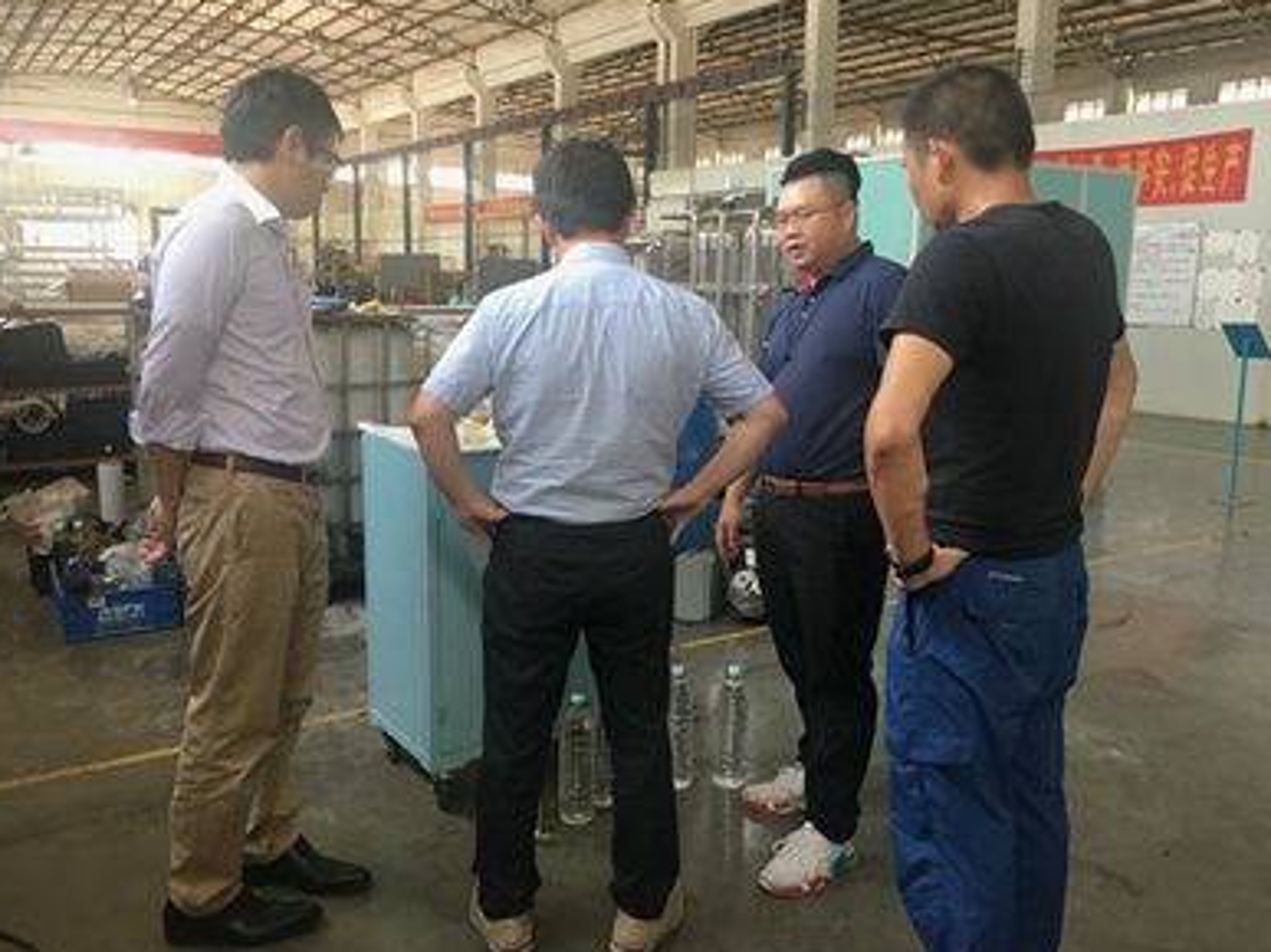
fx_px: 1101
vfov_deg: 46.8
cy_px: 486
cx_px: 617
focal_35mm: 30
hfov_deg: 60.0
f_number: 2.2
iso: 125
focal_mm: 4.15
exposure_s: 1/33
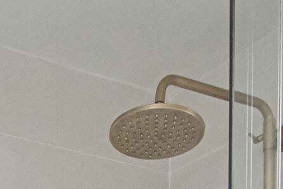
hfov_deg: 18.1
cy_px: 564
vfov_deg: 10.1
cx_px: -135
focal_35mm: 101
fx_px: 794
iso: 800
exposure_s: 1/100
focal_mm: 10
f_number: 5
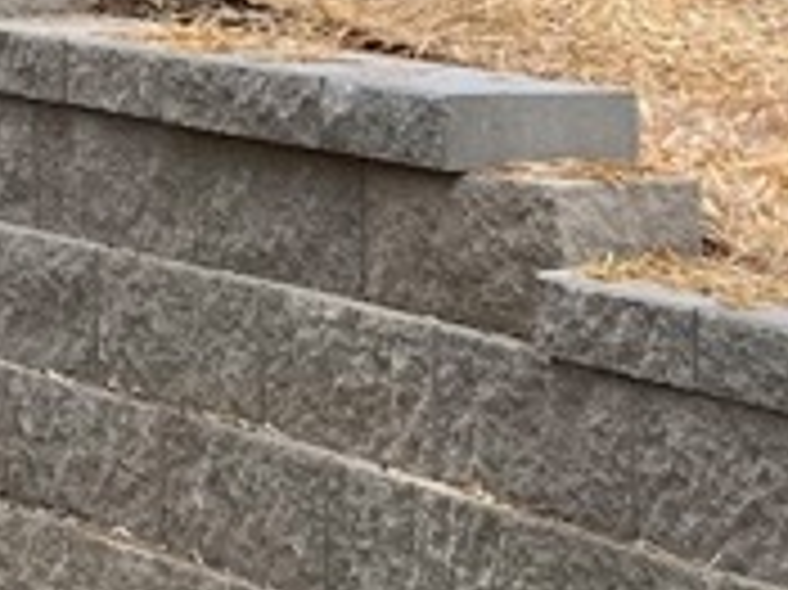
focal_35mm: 208
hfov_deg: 9.3
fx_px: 4732
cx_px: -279
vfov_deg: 7.0
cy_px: -455
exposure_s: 1/967
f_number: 1.6
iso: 50
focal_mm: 5.1
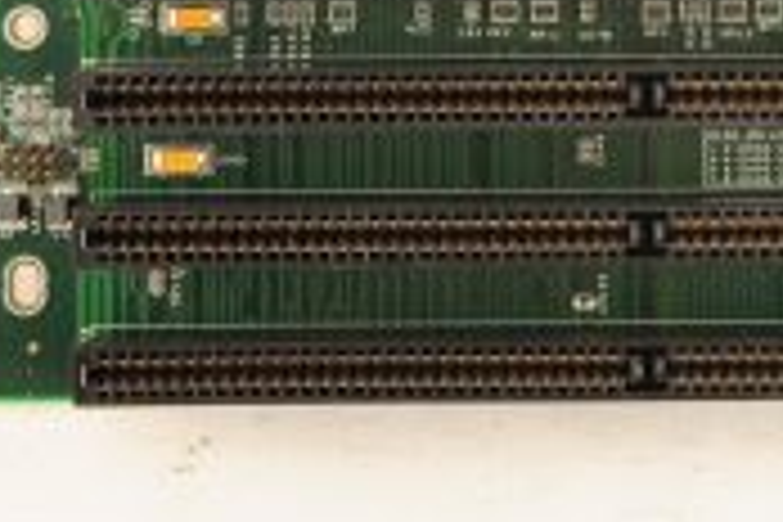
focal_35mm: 172
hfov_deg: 11.6
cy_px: -326
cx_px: 999
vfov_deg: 7.8
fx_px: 3741
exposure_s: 1/125
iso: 1600
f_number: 10
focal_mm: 50
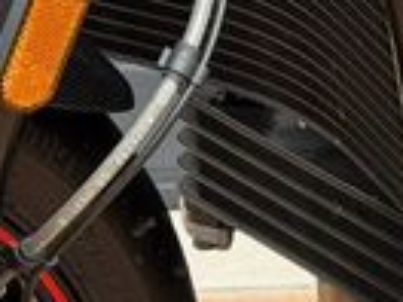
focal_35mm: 233
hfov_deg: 7.9
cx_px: 965
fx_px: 2713
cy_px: 70
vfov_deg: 6.4
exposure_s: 1/726
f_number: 1.78
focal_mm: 6.76
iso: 80
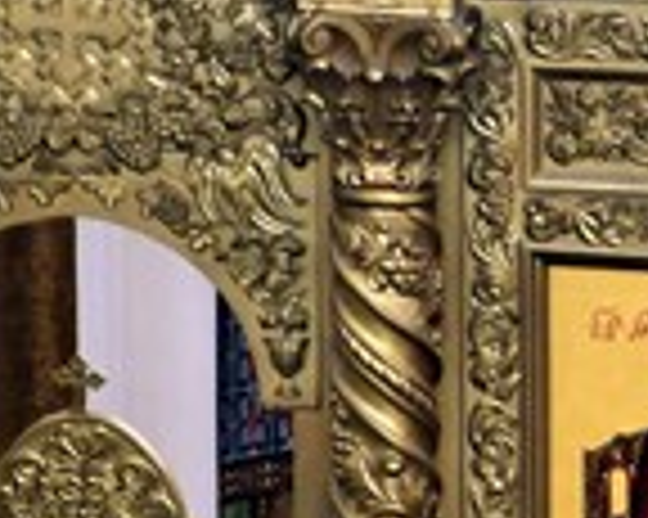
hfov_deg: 3.2
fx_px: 11499
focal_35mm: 600
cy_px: 1390
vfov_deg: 2.6
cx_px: 1616
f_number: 5
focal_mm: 60
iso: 500
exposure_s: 1/60
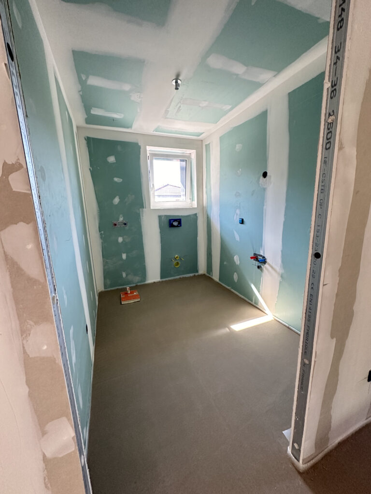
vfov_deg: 102.1
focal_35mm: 14
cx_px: 186
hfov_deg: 85.7
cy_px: 247
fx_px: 200
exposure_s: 1/99
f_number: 2.2
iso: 250
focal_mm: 2.22
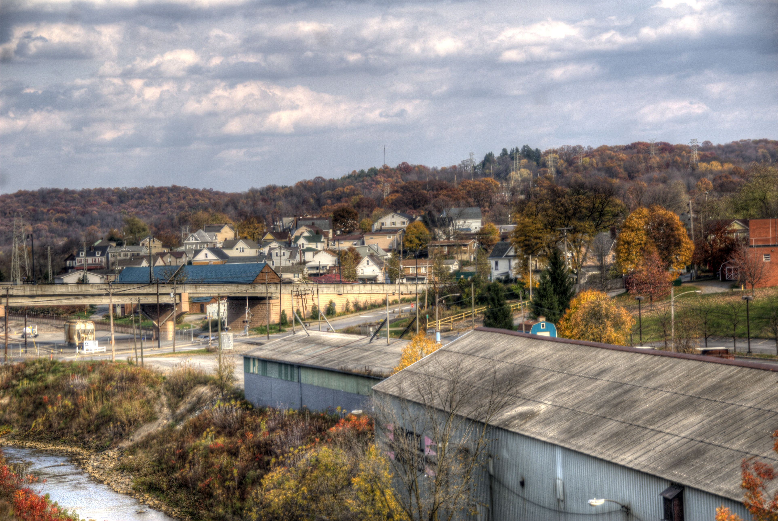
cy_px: 260
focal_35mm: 98
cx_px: 389
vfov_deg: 14.1
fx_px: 2110
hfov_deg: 20.9
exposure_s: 1/125
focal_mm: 65
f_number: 5.6
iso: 100
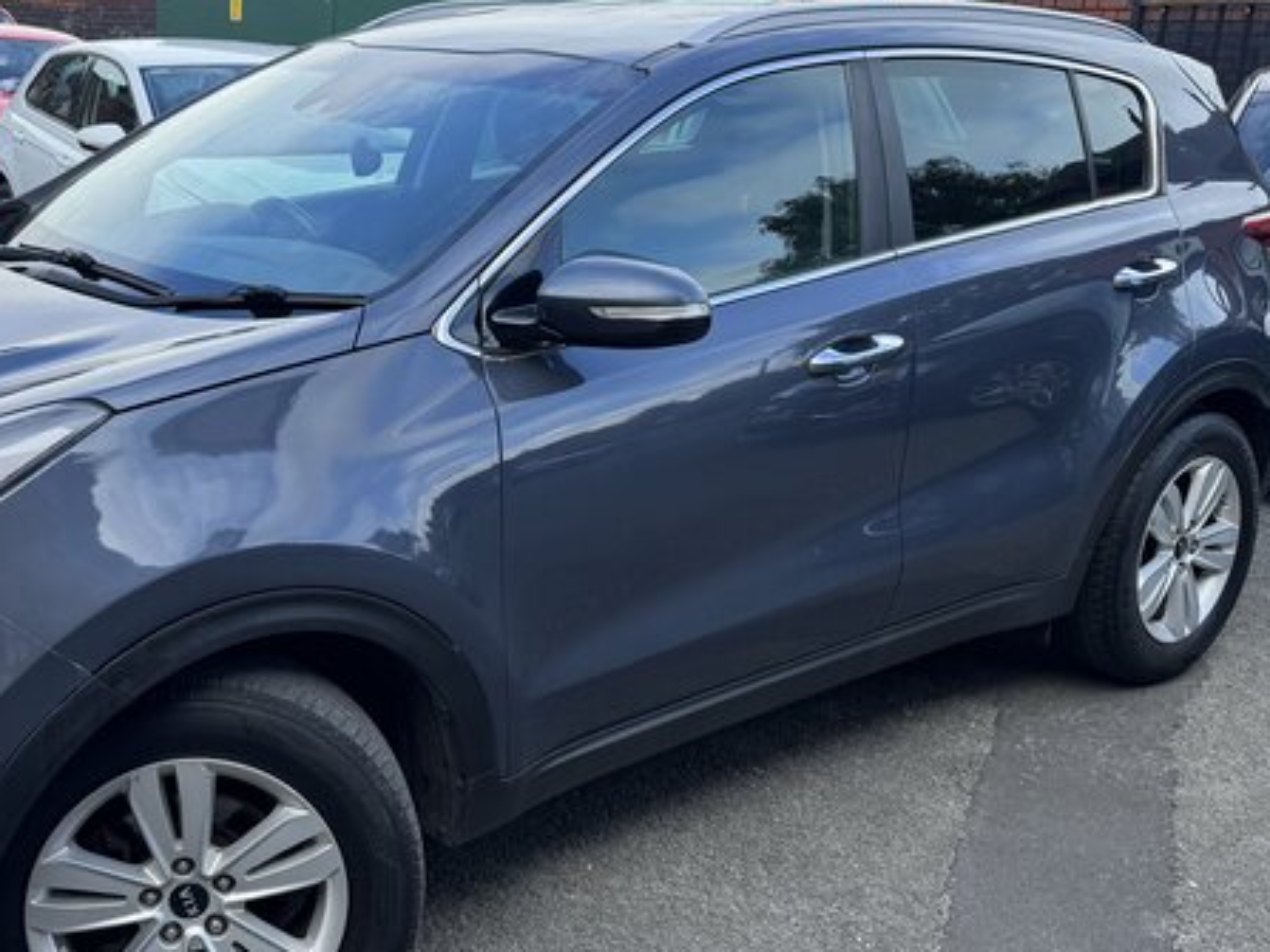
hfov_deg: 43.3
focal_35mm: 43
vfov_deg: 33.5
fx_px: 1577
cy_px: 415
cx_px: 429
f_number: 1.78
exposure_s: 1/1059
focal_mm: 6.76
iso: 80
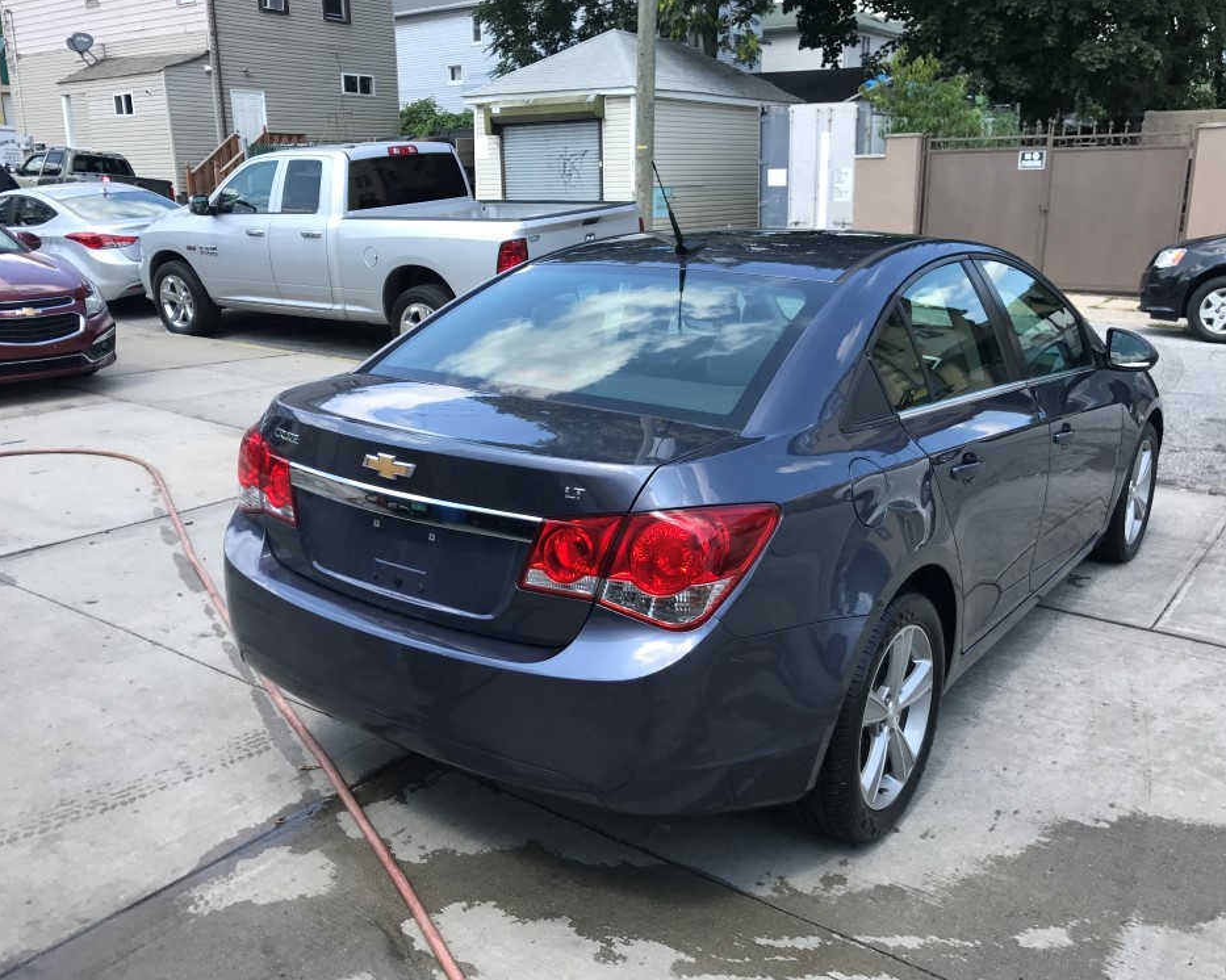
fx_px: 1088
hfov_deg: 58.7
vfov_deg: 48.5
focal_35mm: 30
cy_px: 497
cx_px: 649
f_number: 1.8
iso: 20
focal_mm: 3.99
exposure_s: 1/684
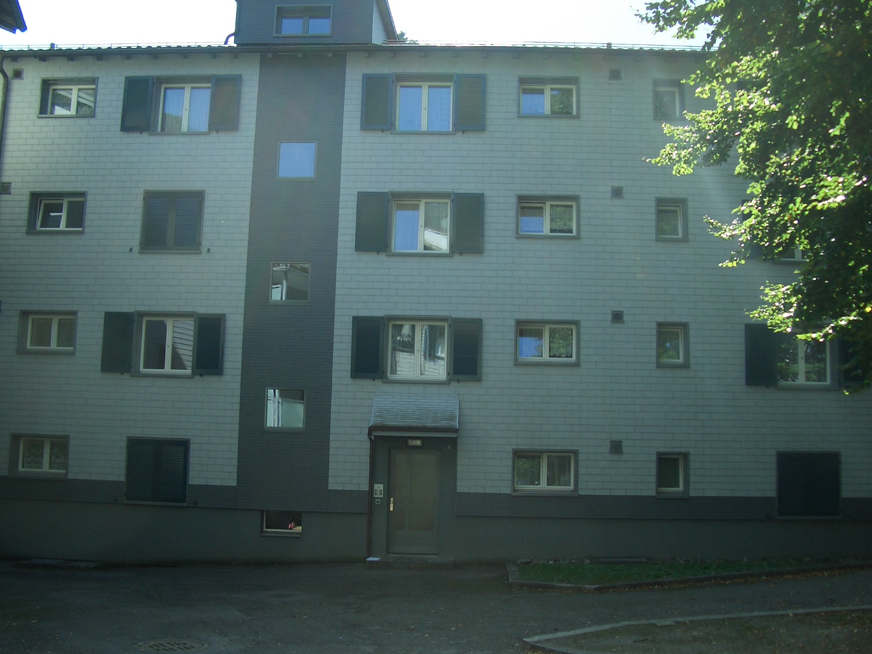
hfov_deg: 49.0
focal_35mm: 38
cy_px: 333
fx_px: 957
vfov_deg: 37.7
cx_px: 436
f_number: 2.6
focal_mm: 5.8
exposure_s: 1/320
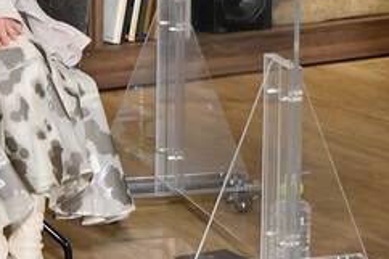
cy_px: -62
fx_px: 2570
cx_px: 265
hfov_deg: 8.6
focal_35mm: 238
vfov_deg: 5.7
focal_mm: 90
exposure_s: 1/250
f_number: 5.3
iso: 4000
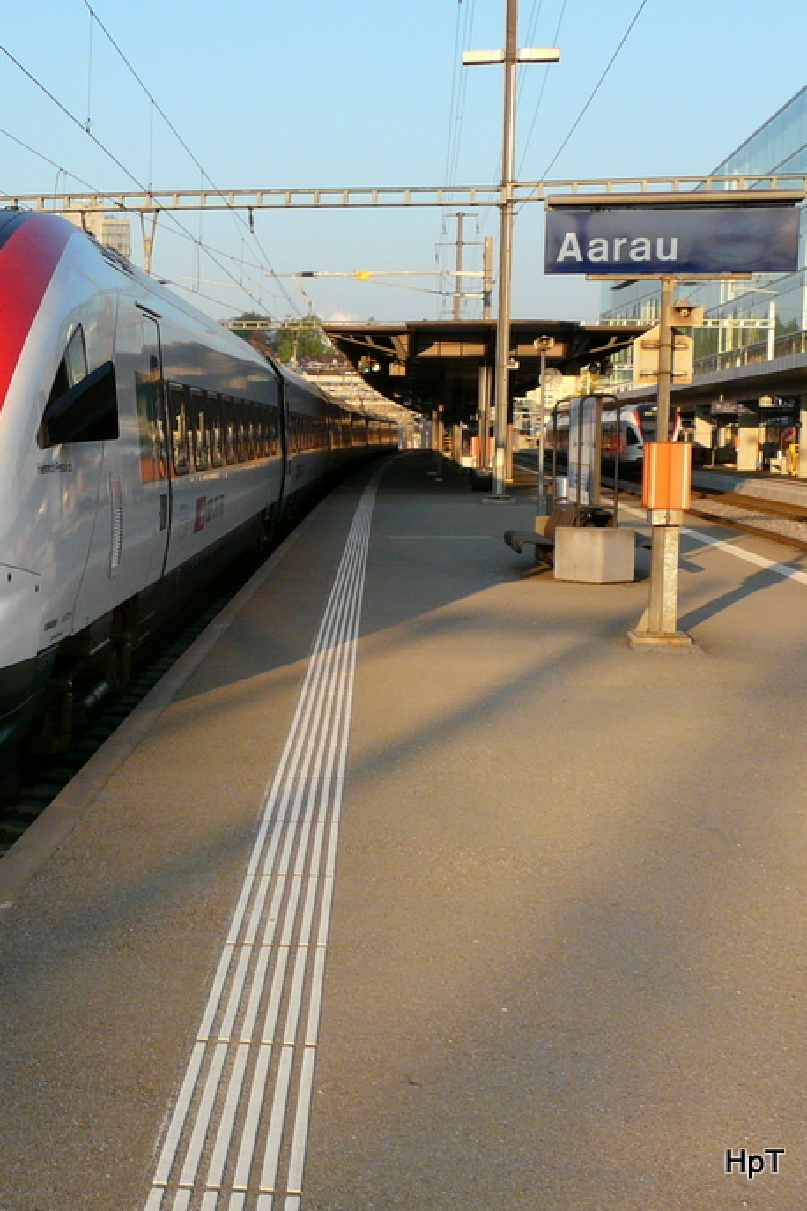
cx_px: -55
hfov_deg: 24.0
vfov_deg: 37.5
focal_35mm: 53
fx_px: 1782
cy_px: 553
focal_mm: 5.7
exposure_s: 1/250
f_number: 4.5
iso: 100
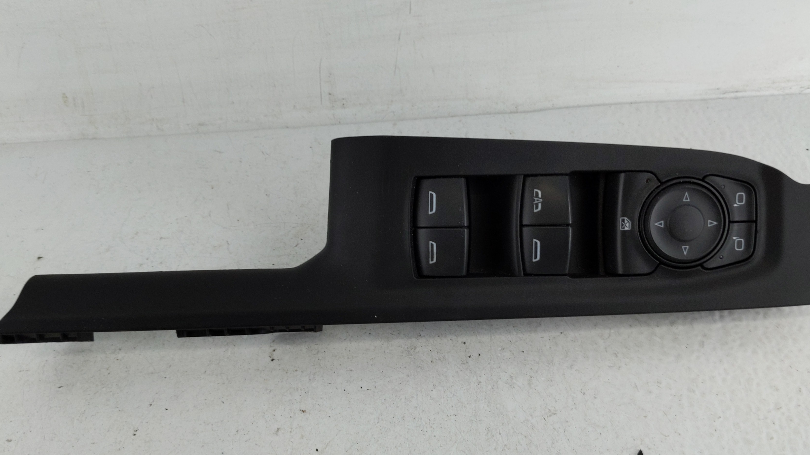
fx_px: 709
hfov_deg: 59.5
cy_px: 259
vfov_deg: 35.6
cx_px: 407
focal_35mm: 33
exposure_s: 1/126
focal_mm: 4.38
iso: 62
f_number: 1.73
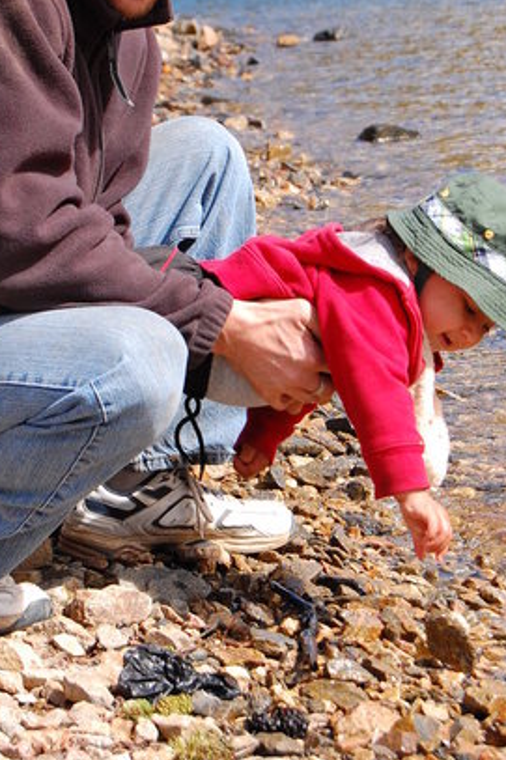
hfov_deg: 10.6
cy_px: 312
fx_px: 2738
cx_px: 265
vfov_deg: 15.8
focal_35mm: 130
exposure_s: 1/400
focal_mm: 55
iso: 400
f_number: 10
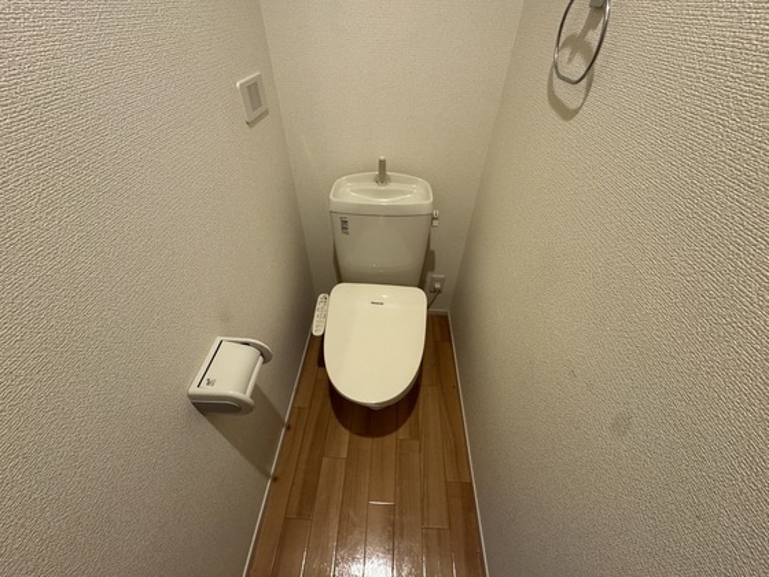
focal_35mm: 14
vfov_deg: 85.7
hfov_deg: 102.1
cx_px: 384
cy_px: 288
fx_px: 311
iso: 320
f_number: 2.2
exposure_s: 1/70
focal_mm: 2.22
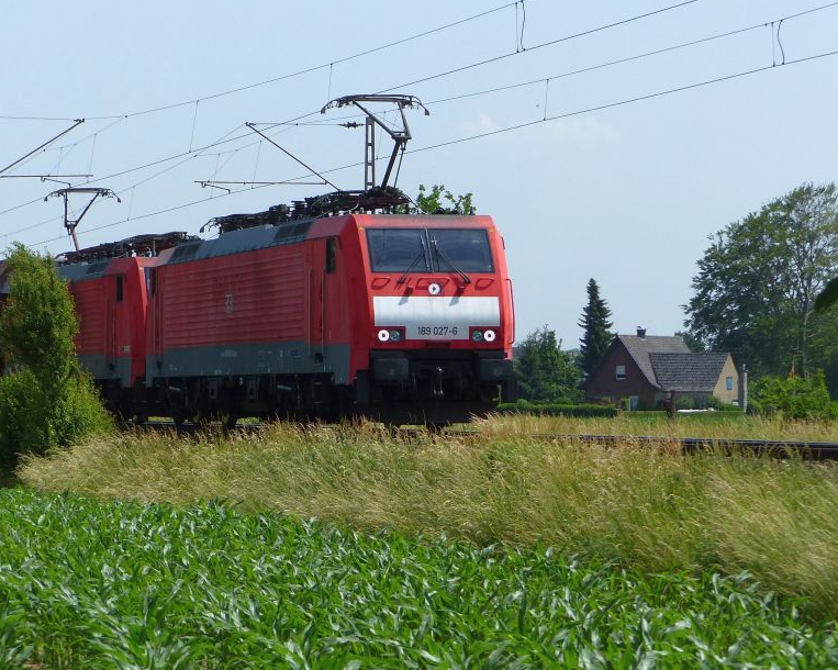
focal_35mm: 152
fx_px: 3769
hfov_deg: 12.7
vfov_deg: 10.2
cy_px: 269
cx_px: 401
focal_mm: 17.8
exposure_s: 1/1300
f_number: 4
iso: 100
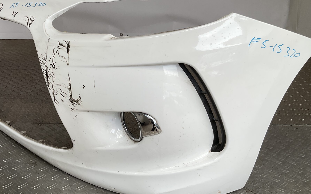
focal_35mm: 44
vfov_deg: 29.1
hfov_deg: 44.9
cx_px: 117
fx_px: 373
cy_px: 72
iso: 16
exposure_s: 1/131
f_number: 1.8
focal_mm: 3
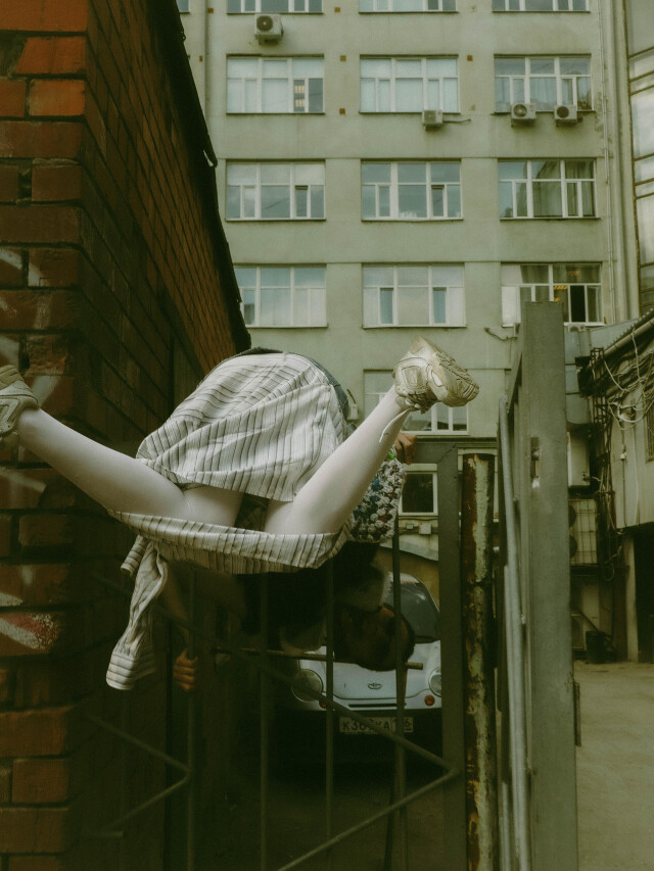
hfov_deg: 36.0
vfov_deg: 46.8
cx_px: 327
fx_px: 1007
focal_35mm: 40
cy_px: 436
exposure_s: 1/200
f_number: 7.1
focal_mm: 20
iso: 200
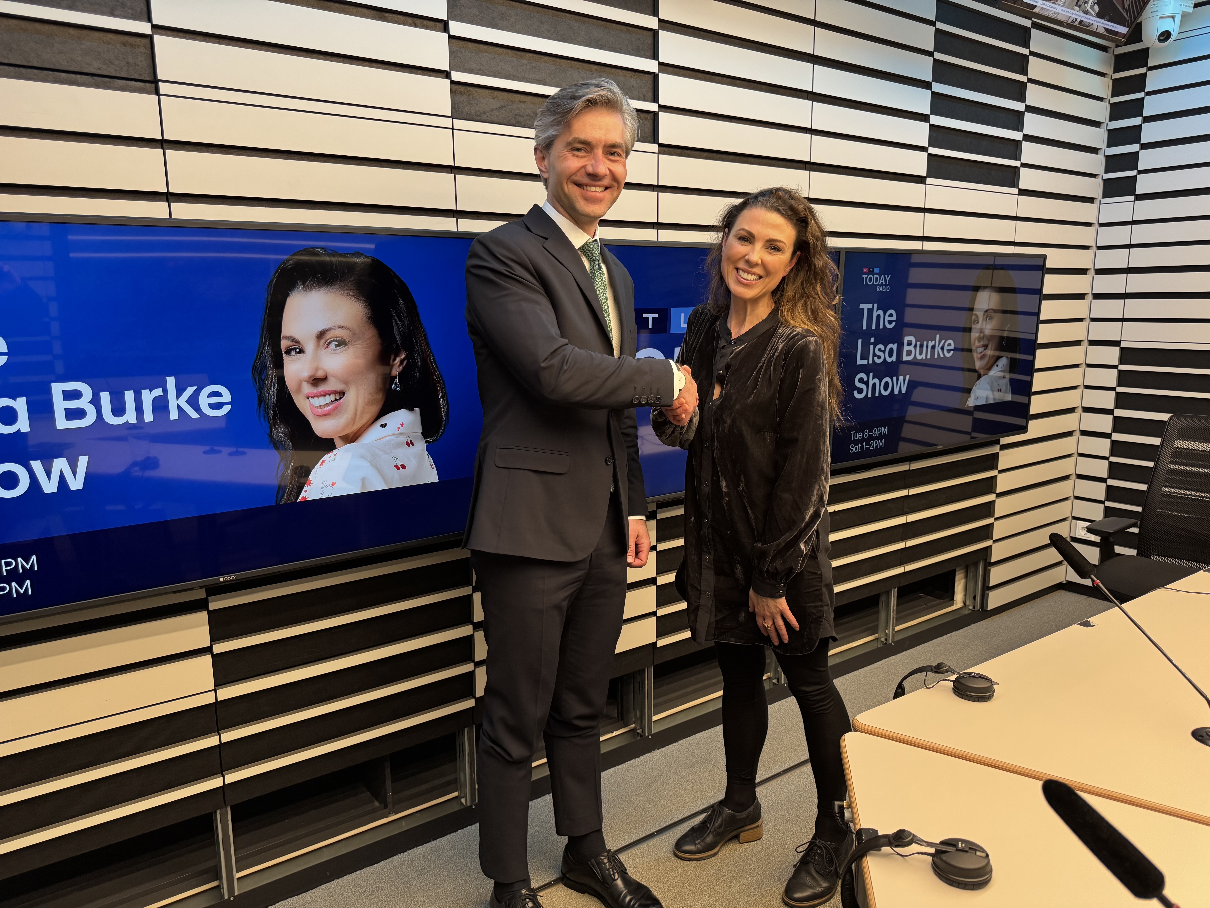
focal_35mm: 24
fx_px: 839
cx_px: 605
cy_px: 454
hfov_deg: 71.6
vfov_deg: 56.8
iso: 200
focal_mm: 6.76
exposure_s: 1/100
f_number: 1.78
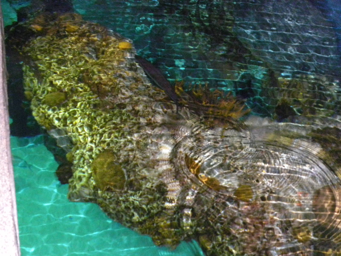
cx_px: 170
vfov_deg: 25.2
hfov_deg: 33.2
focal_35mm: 58
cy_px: 128
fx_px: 571
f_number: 3.5
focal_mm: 10.3
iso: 800
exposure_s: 1/30
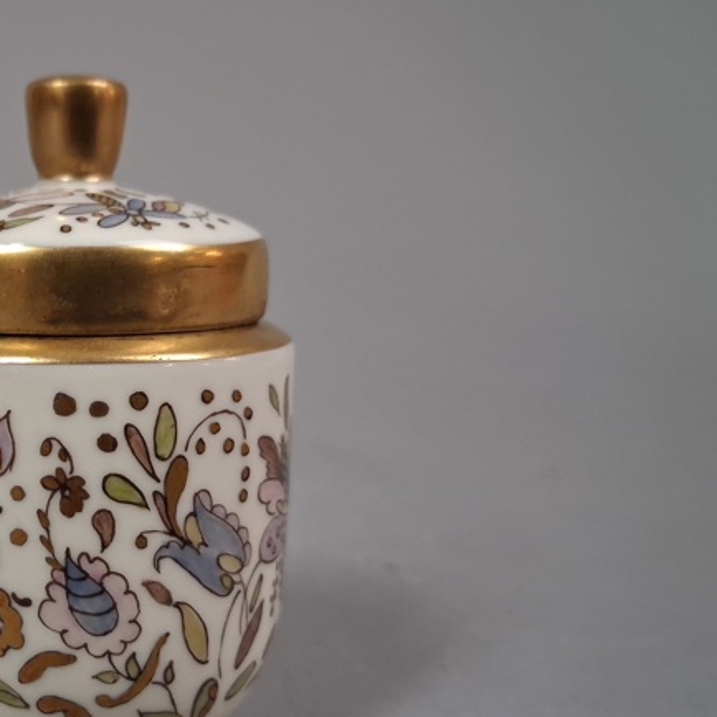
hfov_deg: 35.9
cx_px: 66
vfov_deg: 38.1
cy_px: 458
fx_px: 1031
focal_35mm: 44
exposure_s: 1/100
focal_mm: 4
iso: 500
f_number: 1.8
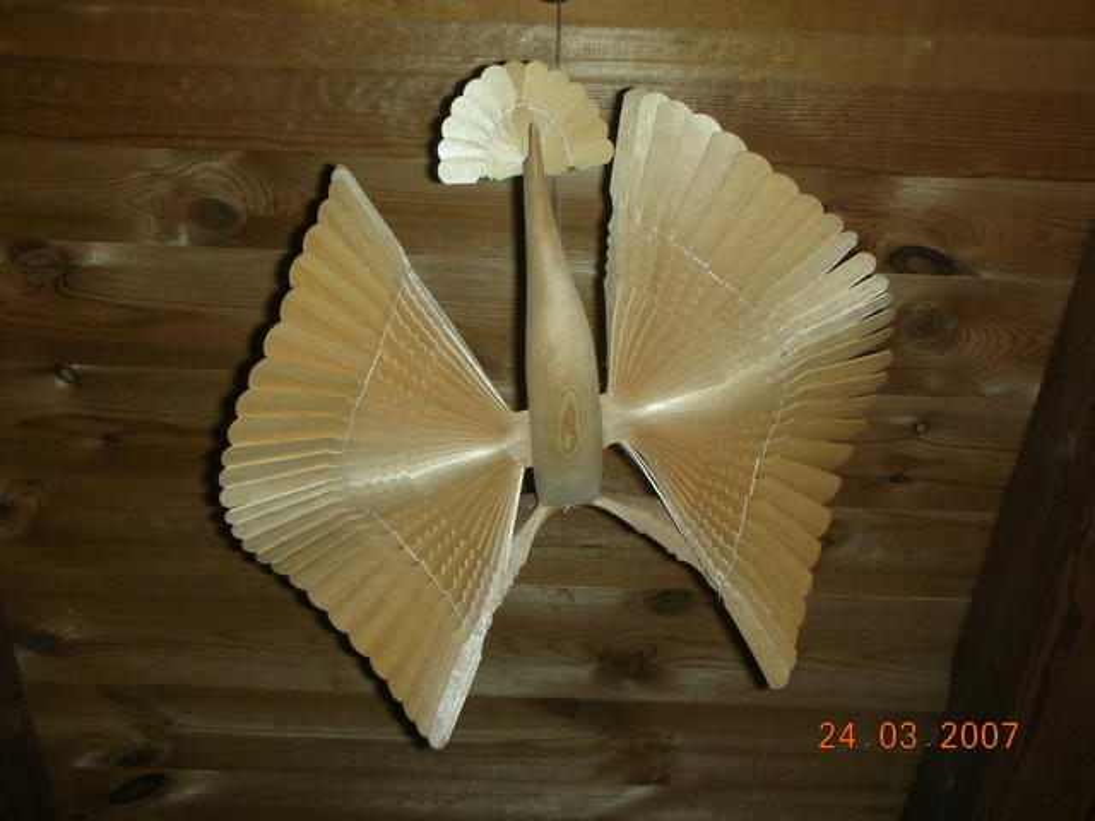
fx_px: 1930
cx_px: 548
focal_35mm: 61
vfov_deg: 24.0
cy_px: 410
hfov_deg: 31.7
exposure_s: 1/120
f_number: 4
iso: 66
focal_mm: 10.1
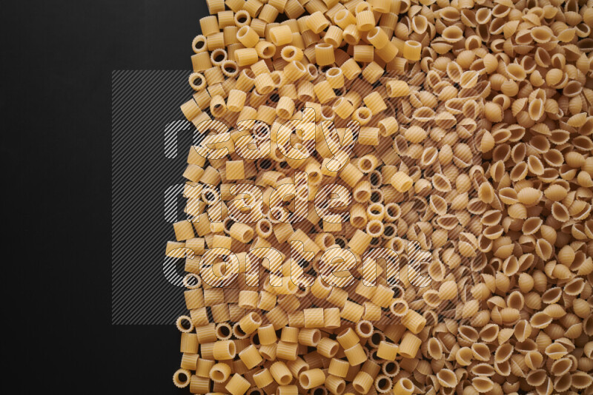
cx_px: 296
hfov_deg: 39.6
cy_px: 198
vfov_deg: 27.0
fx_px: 824
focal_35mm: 50
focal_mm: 50
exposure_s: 1/100
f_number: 8
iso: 160
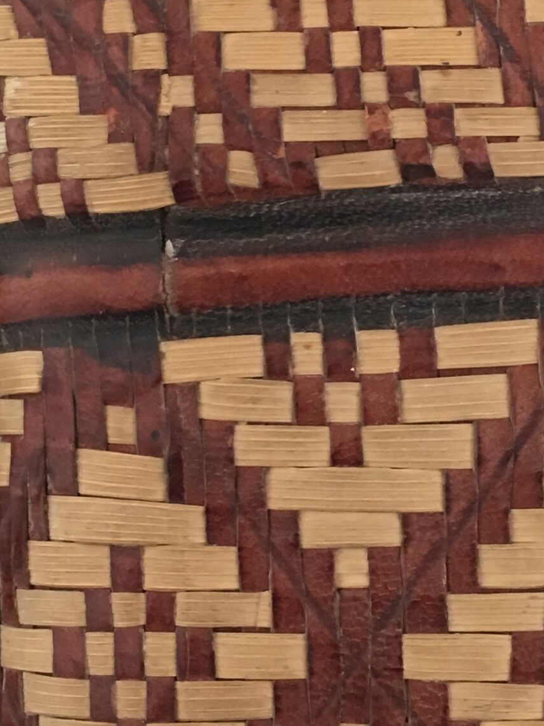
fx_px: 2159
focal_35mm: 103
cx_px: 280
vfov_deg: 18.9
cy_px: 177
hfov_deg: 14.4
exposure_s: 1/33
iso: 160
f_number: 2.2
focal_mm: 4.15
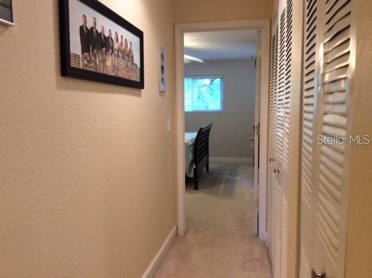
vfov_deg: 44.1
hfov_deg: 56.9
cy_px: 139
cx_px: 186
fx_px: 343
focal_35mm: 32
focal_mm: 3.3
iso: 100
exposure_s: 1/24
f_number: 2.4
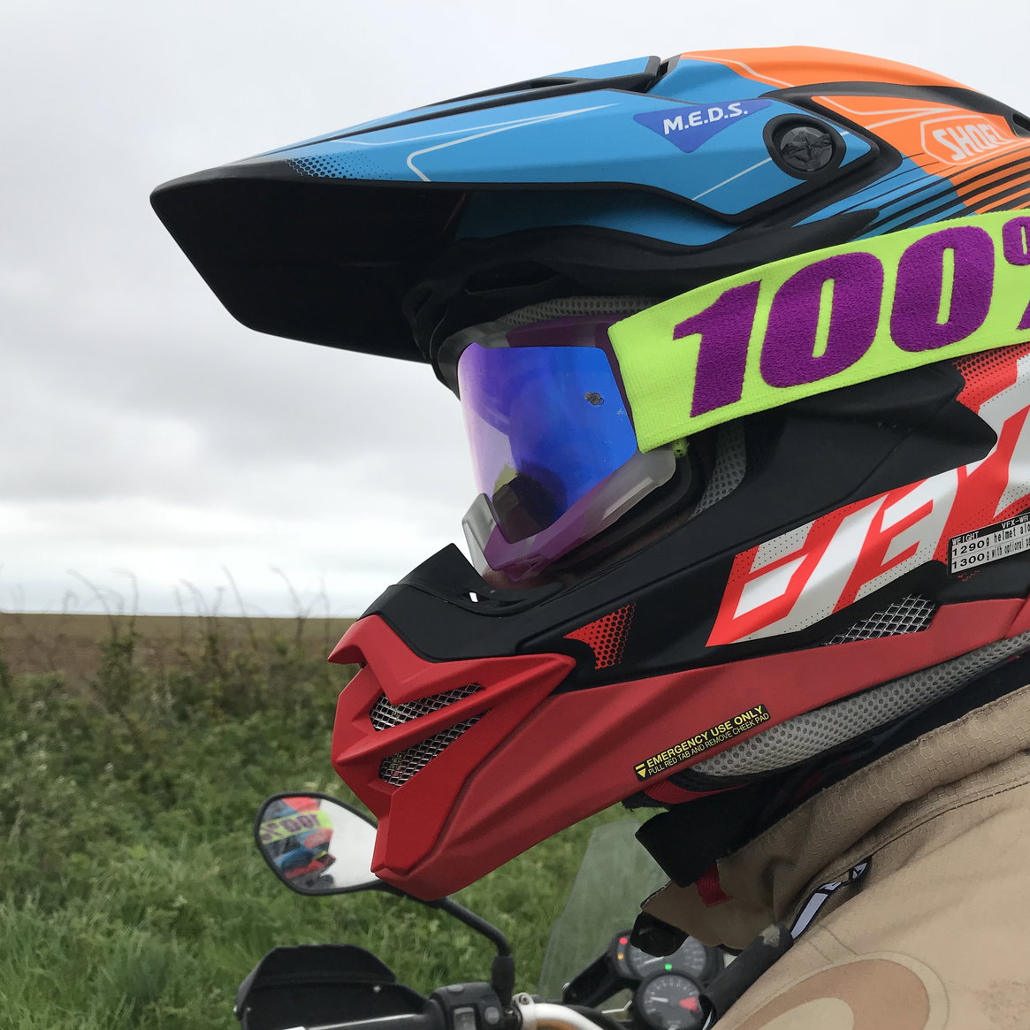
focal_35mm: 34
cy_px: 525
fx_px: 1145
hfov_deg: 48.4
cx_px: 559
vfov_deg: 48.4
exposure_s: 1/587
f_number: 1.8
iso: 20
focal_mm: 3.99
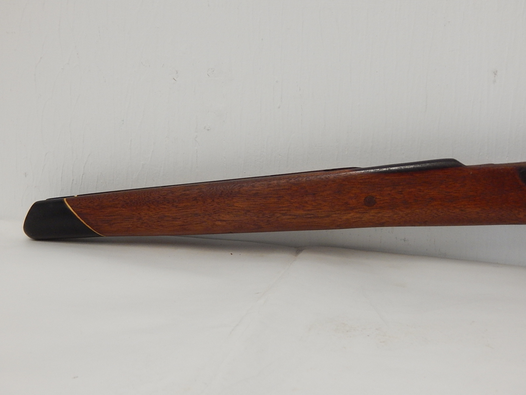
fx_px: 927
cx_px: 263
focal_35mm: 61
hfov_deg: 31.7
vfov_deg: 24.0
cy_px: 198
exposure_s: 1/50
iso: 400
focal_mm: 10.9
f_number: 4
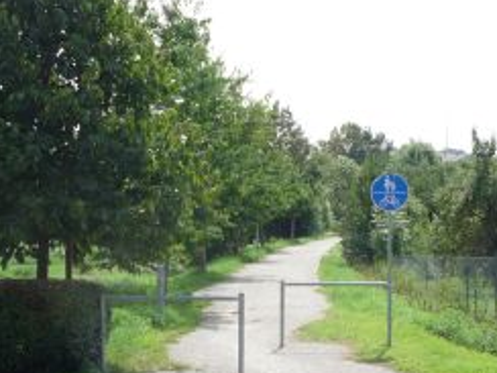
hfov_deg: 30.7
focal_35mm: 63
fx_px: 905
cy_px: 216
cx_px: 277
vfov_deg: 23.3
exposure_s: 1/400
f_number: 4.5
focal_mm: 5.2
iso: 100
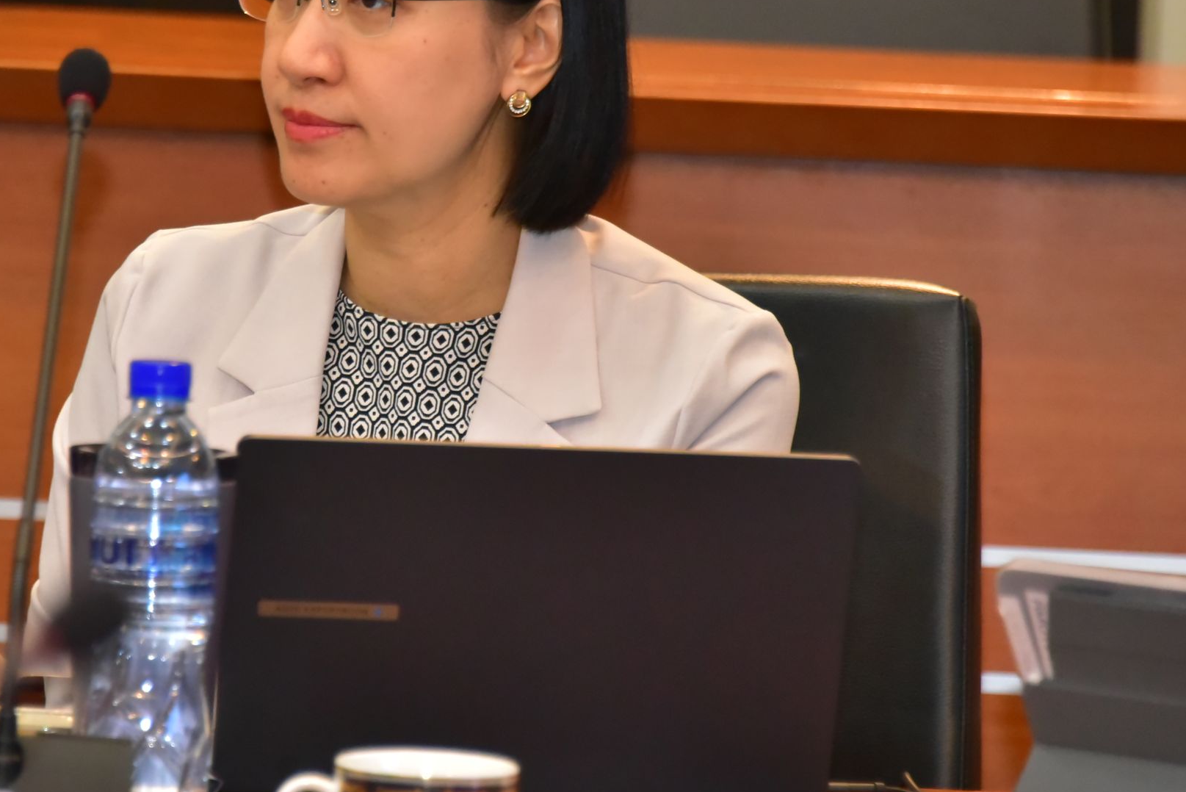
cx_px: 405
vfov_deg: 3.9
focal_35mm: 356
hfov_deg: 5.8
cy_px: 298
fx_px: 11732
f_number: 5.6
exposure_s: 1/100
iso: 6400
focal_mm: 230
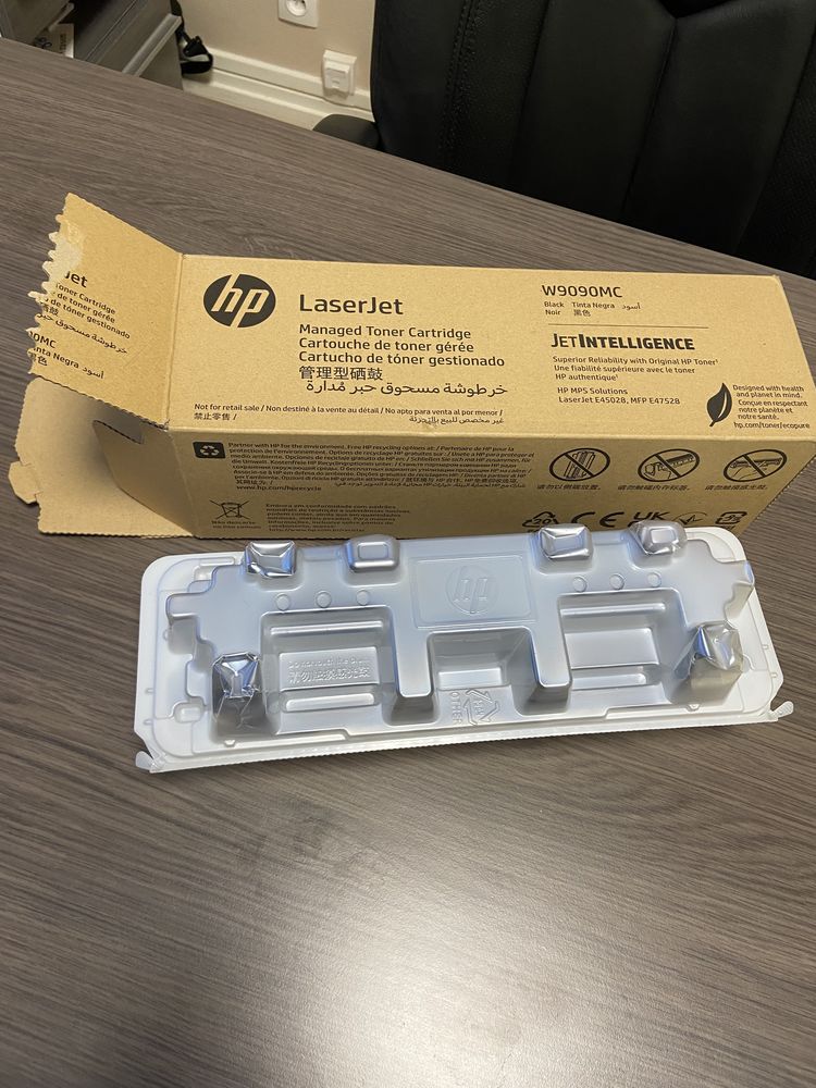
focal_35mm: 26
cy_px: 544
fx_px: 817
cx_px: 408
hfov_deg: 53.1
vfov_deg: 67.3
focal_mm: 4.25
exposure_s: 1/50
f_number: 1.8
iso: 100
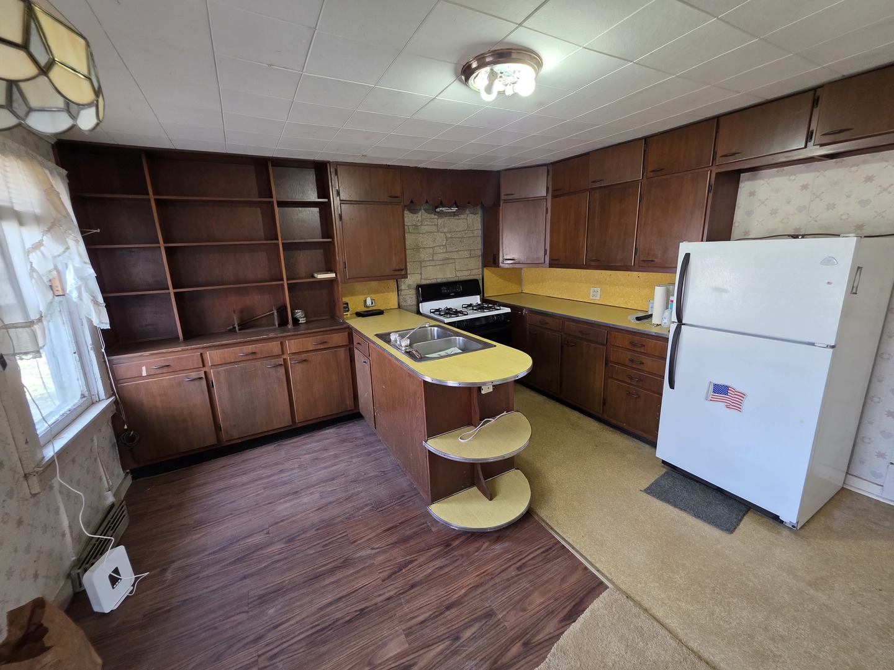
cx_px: 447
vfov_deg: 89.9
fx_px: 336
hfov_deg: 106.2
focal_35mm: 13
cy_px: 335
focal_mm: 2.2
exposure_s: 1/120
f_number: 1.9
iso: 200
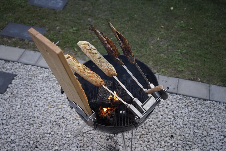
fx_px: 254
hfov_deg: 48.0
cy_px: 76
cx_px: 113
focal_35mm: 40
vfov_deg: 33.1
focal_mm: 40.4
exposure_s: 1/200
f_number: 3.2
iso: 640
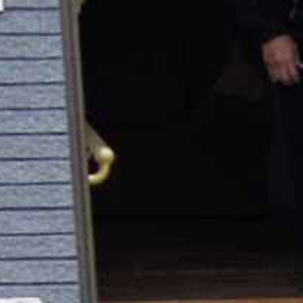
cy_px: 945
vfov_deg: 4.4
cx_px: 1199
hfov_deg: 4.3
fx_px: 3773
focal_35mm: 381
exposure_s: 1/500
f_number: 3.2
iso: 125
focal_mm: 8.5
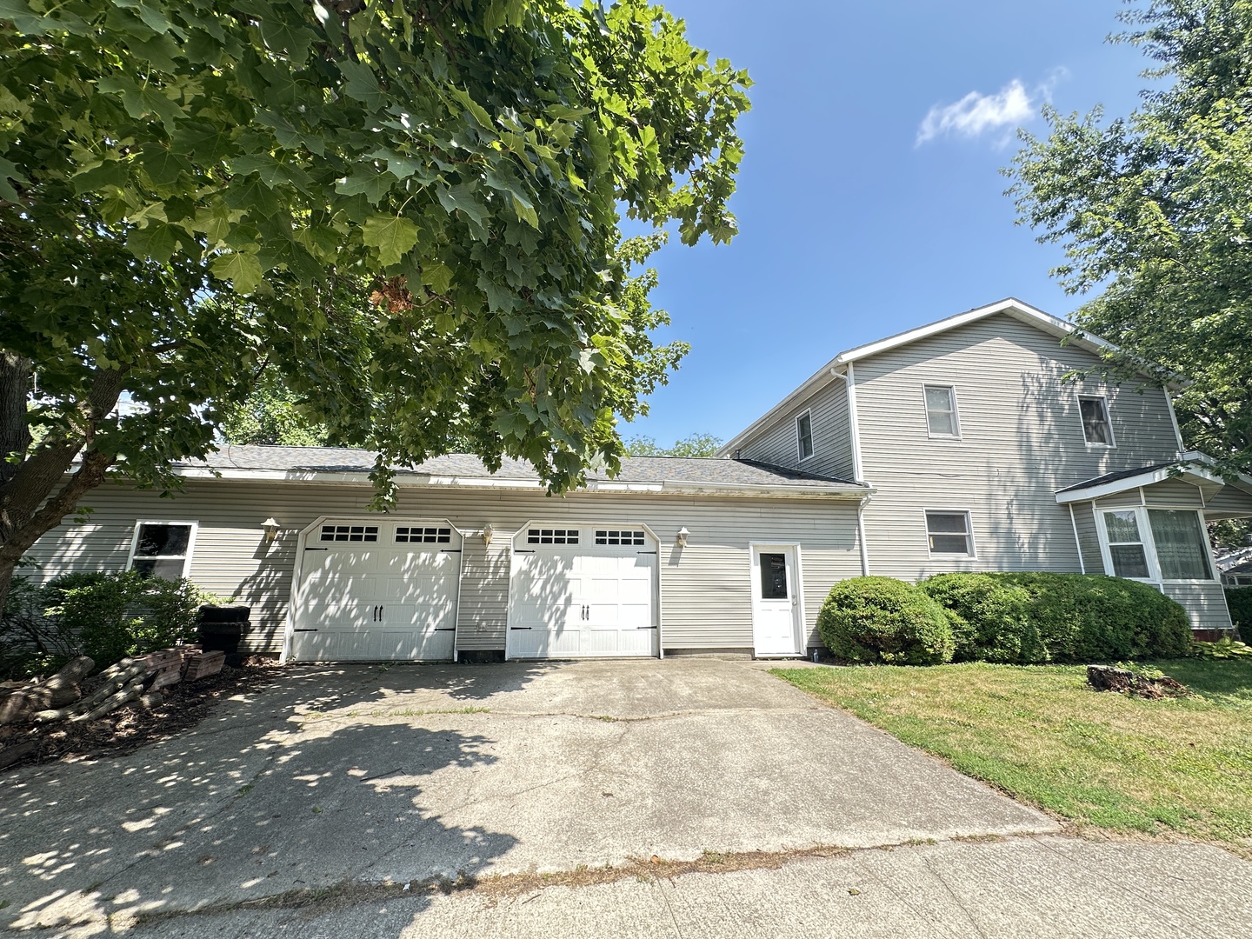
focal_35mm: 14
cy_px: 470
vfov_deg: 85.7
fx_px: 506
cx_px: 626
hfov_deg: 102.1
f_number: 2.2
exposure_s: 1/249
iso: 40
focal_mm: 2.22
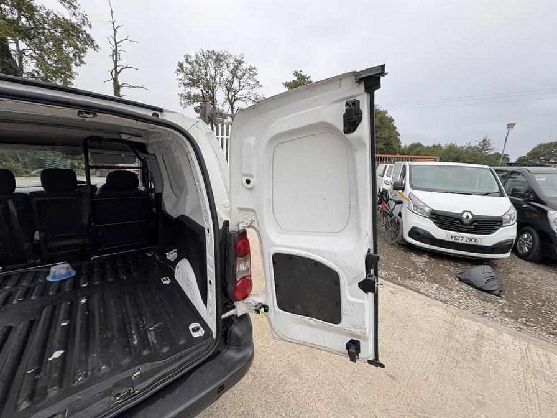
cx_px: 278
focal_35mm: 14
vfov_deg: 85.7
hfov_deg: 102.1
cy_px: 209
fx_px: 225
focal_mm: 2.22
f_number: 2.2
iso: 40
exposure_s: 1/286
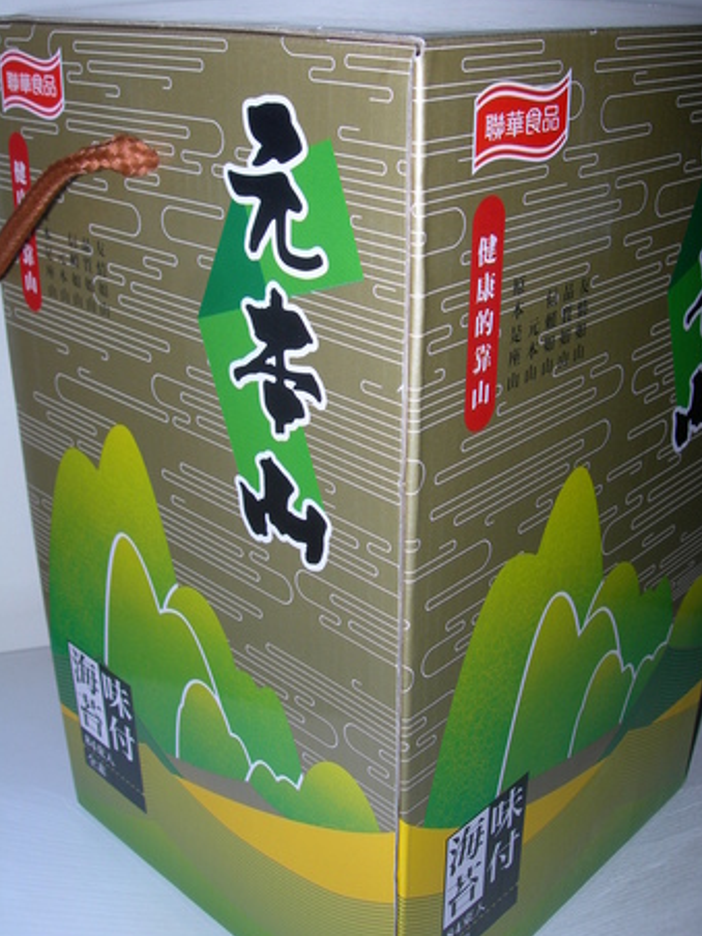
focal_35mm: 42
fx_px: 1136
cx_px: 370
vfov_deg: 44.8
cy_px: 456
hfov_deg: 34.3
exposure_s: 1/60.1
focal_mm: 7.8
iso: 50
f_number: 4.8
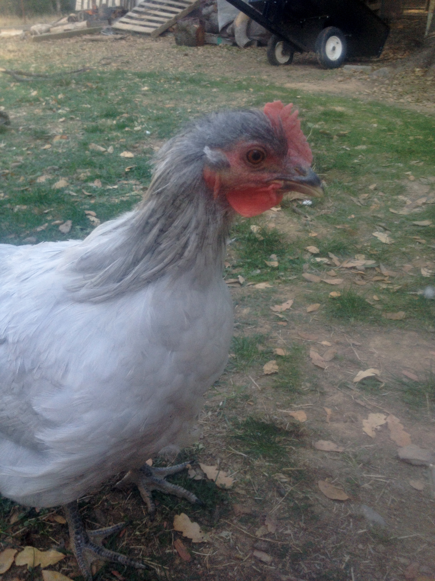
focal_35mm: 35
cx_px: 218
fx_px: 587
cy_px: 290
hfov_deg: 40.7
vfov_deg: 52.6
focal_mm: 4.28
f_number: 2.4
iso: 64
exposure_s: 1/120
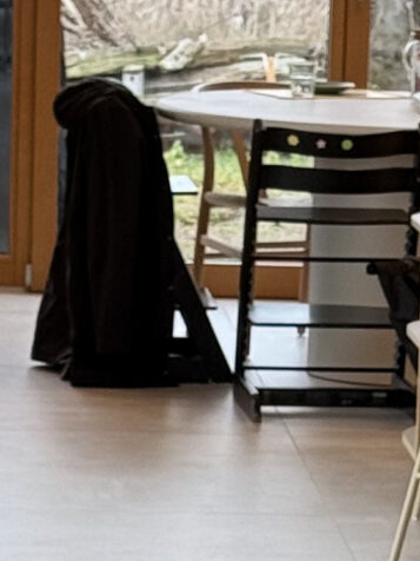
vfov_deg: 7.6
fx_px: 4174
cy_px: 621
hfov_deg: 5.8
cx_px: 348
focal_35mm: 258
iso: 80
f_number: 1.78
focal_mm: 6.76
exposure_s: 1/50
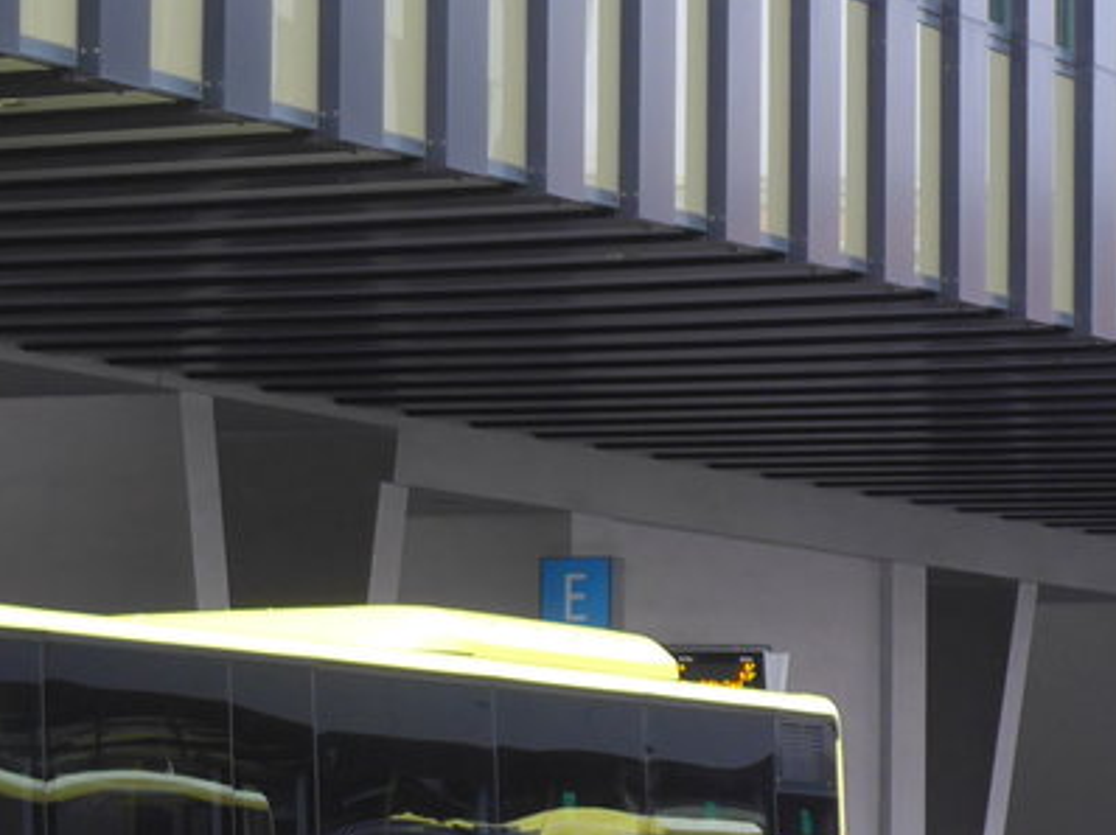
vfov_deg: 7.9
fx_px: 6025
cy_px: 538
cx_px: -474
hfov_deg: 10.3
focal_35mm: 187
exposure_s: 1/80
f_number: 3.7
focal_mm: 12.7
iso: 125
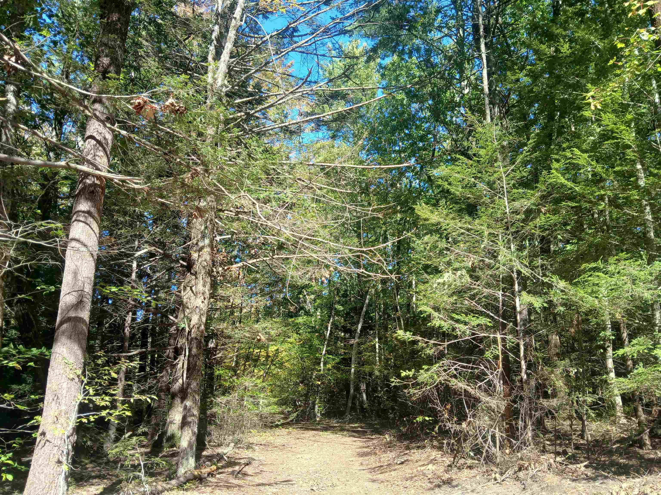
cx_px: 330
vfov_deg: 53.1
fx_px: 496
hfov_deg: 67.3
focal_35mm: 26
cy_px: 248
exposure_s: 1/120
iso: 25
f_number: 1.8
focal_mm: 3.98
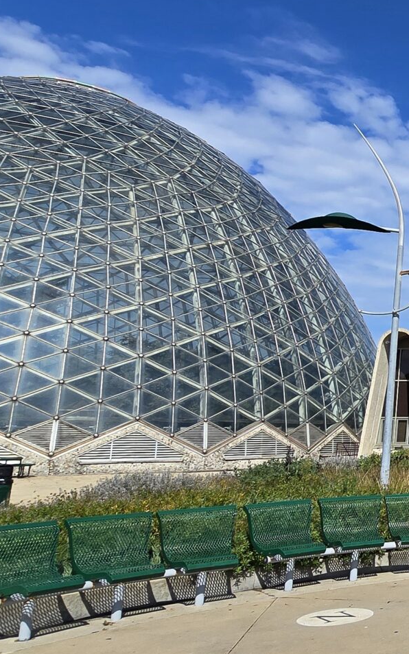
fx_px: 660
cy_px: 279
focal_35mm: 37
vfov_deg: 52.5
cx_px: 677
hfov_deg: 23.6
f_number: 2.2
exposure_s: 1/3333
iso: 50
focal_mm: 2.2
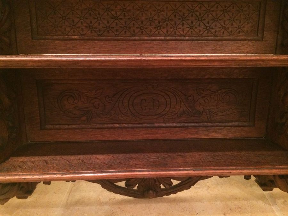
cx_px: 144
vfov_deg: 46.8
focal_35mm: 30
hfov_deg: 60.0
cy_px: 108
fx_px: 250
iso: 400
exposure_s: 1/15
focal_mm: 4.12
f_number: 2.2
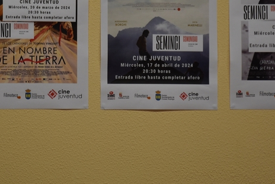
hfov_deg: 7.9
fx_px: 2003
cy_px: 24
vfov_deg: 5.2
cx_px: 89
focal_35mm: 262
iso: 400
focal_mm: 90
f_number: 5.3
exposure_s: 1/100
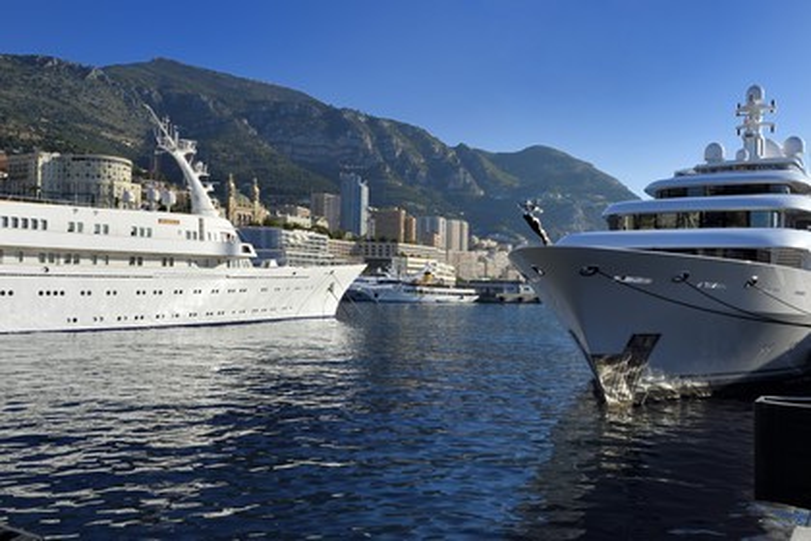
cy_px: 270
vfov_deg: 38.9
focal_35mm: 34
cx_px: 406
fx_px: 766
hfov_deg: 55.8
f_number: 18
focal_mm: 34
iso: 200
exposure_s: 1/160
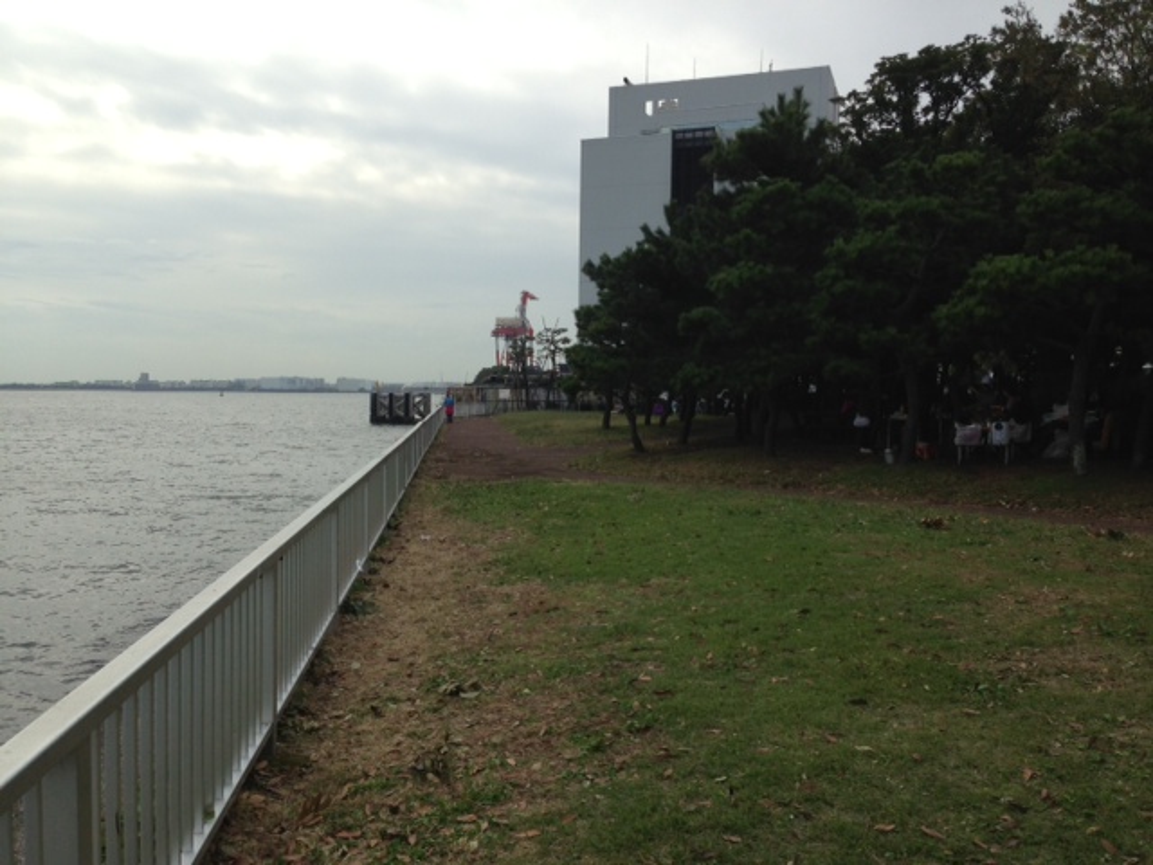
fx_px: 1099
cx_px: 576
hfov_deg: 55.4
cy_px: 432
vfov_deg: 42.9
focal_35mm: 33
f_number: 2.4
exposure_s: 1/1938
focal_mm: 4.13
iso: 50
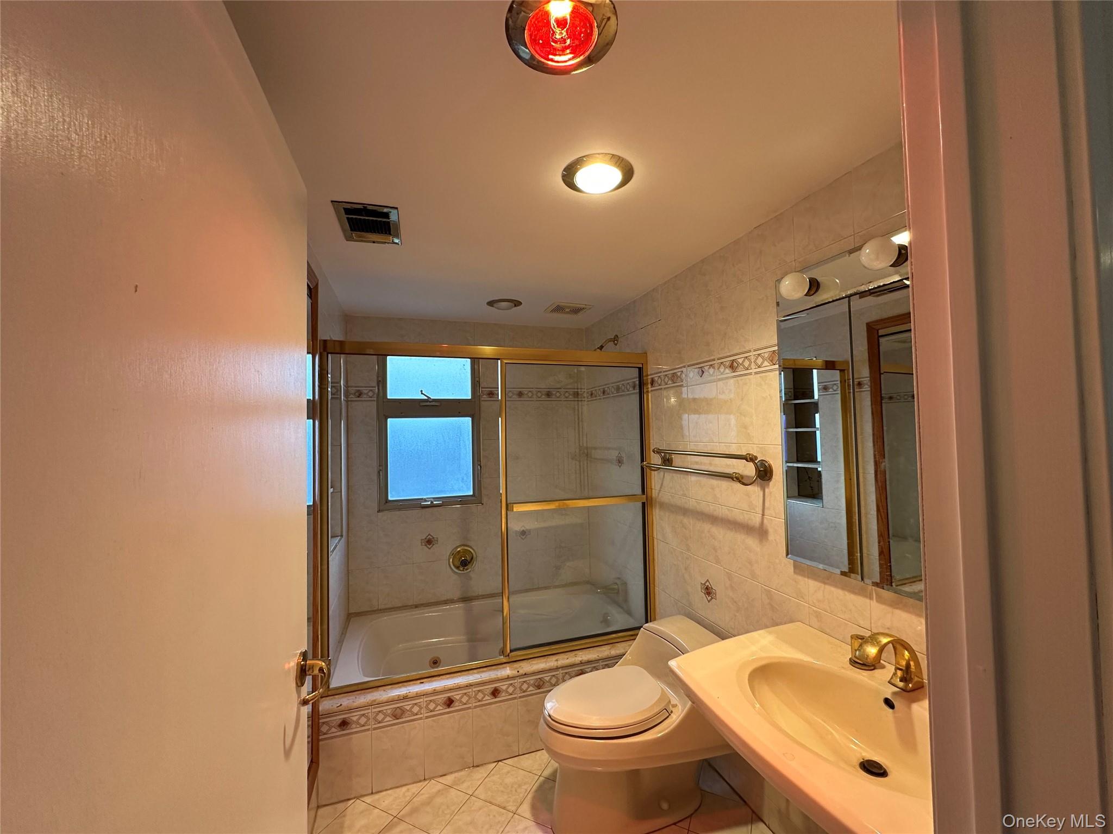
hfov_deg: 102.1
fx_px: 450
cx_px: 556
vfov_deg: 85.7
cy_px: 417
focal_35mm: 14
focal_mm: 2.22
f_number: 2.2
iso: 200
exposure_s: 1/120
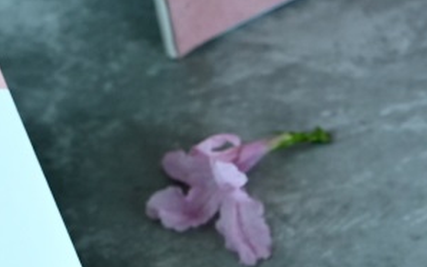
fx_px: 2513
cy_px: 576
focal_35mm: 216
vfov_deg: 5.9
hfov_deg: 9.4
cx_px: 695
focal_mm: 50
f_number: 5
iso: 640
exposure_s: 1/100
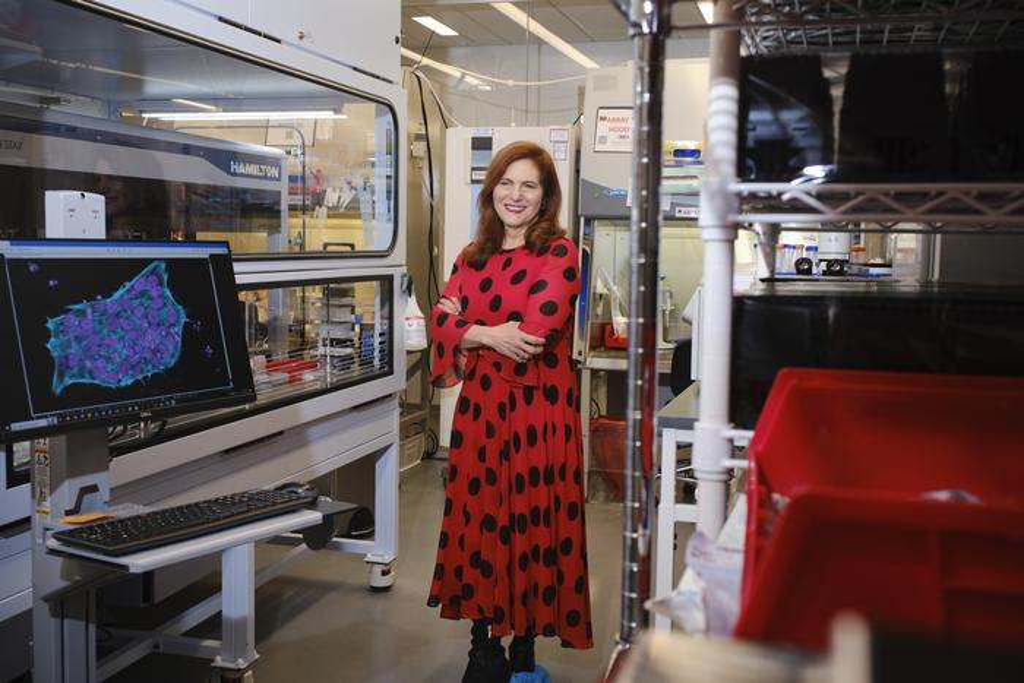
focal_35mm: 37
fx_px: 1053
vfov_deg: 36.0
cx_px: 512
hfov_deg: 51.9
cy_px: 342
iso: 500
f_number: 4.5
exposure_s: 1/125
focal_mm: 24.5
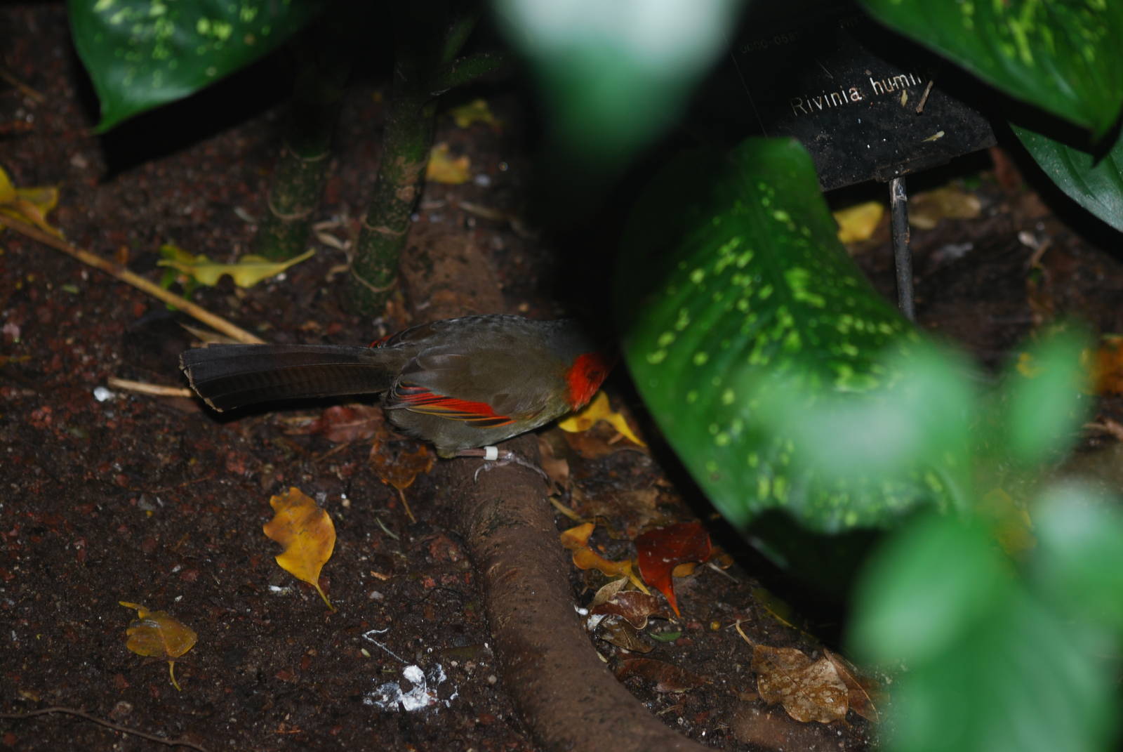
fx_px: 5153
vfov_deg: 8.3
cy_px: 376
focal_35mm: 165
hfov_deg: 12.4
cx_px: 562
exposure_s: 1/125
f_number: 4.2
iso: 125
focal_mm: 110
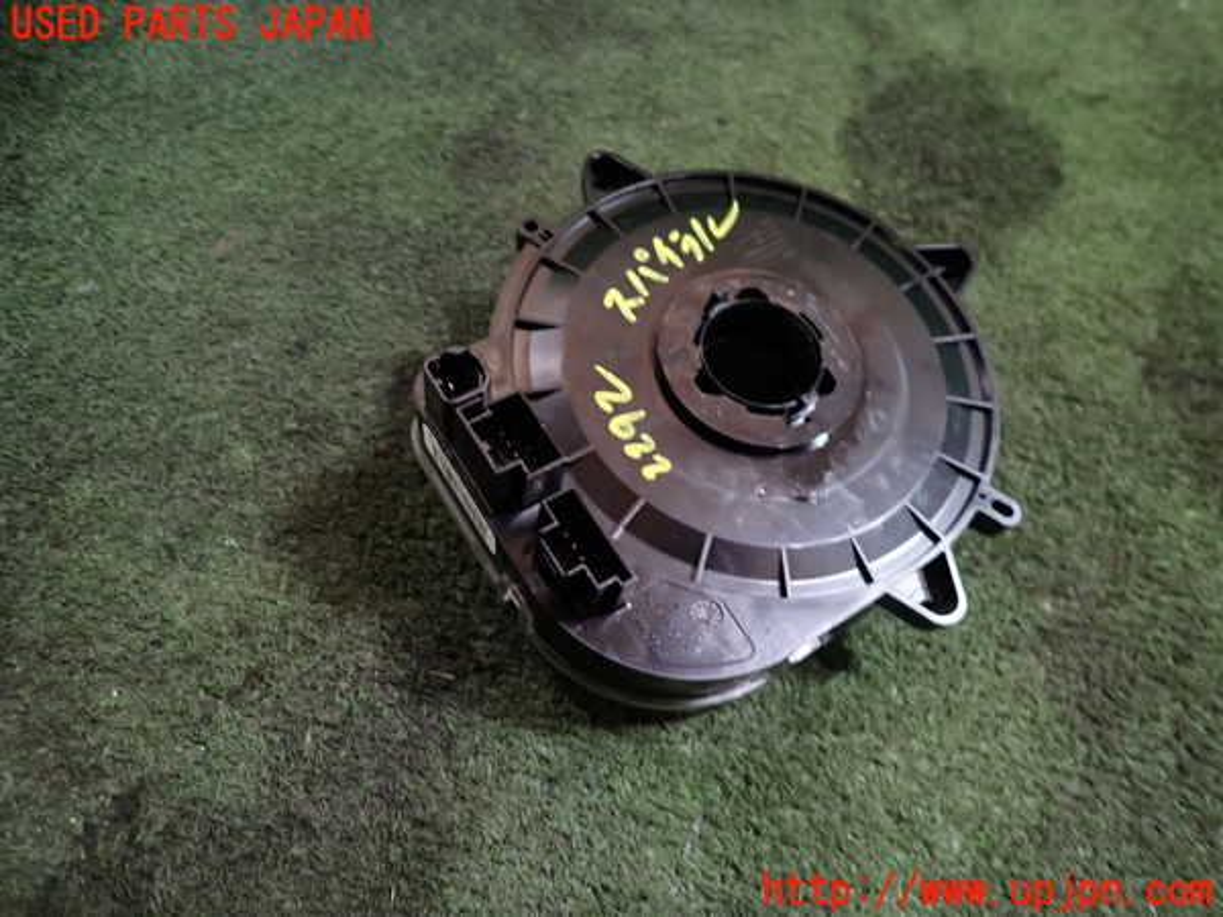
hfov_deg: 69.4
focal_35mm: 25
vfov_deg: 54.9
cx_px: 612
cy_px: 458
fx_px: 883
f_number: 2
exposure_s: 1/30
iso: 200
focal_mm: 4.5
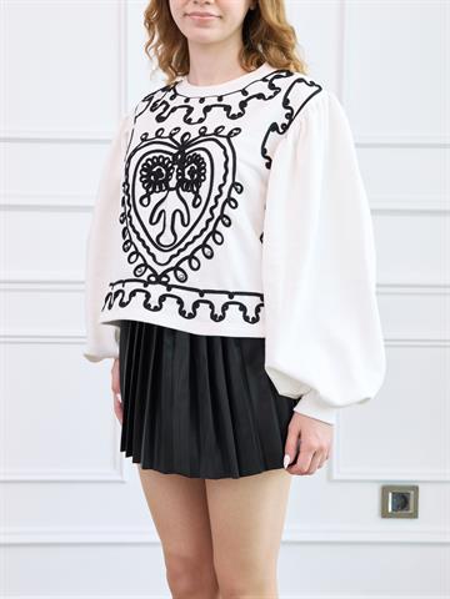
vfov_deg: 29.8
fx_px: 1127
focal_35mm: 65
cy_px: 300
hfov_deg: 22.6
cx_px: 225
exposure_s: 1/100
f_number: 5.6
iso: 500
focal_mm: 30
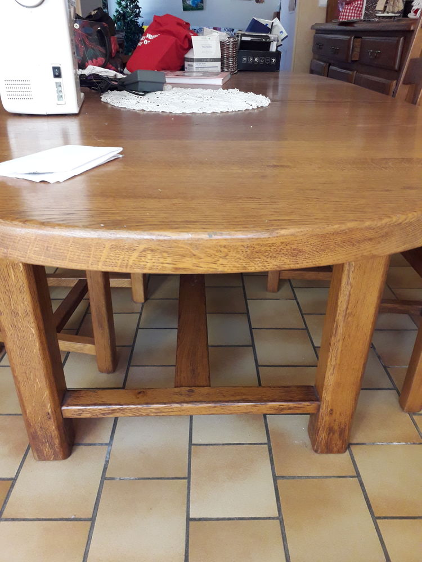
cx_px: 211
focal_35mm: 27
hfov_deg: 51.4
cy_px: 281
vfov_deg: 65.3
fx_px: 439
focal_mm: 3.6
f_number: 1.9
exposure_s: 1/50
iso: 200
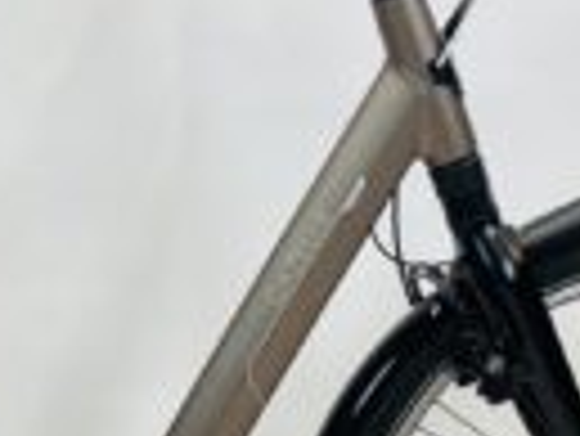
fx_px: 1526
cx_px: 85
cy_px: 207
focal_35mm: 91
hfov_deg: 21.2
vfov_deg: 16.3
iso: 50
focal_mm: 4.25
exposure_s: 1/100
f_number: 1.8
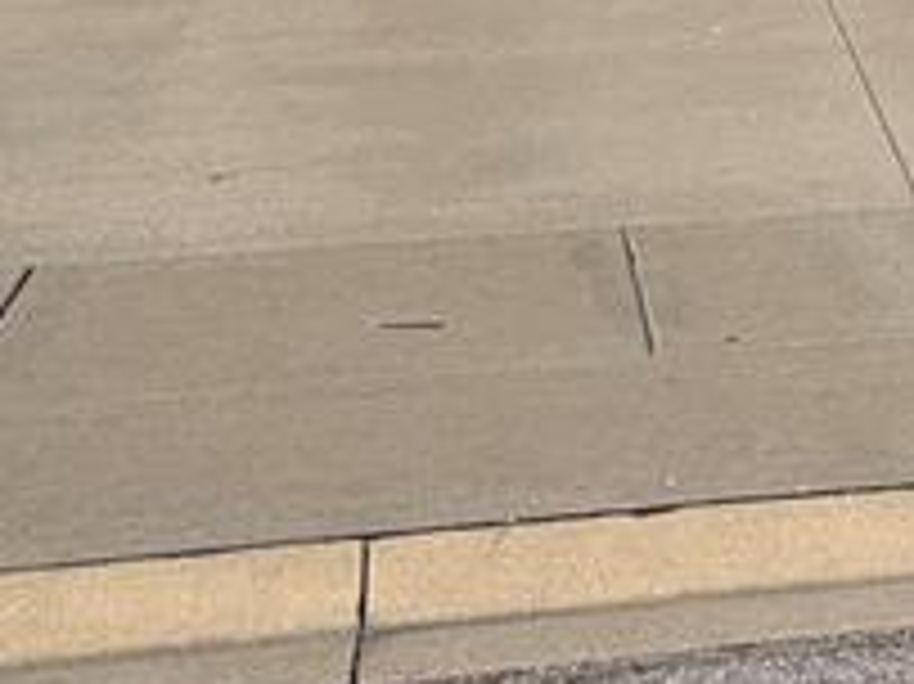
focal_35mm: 131
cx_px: 1945
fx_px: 3457
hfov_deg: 12.8
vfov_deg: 10.8
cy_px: -450
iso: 50
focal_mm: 5.96
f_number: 1.6
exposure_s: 1/7813
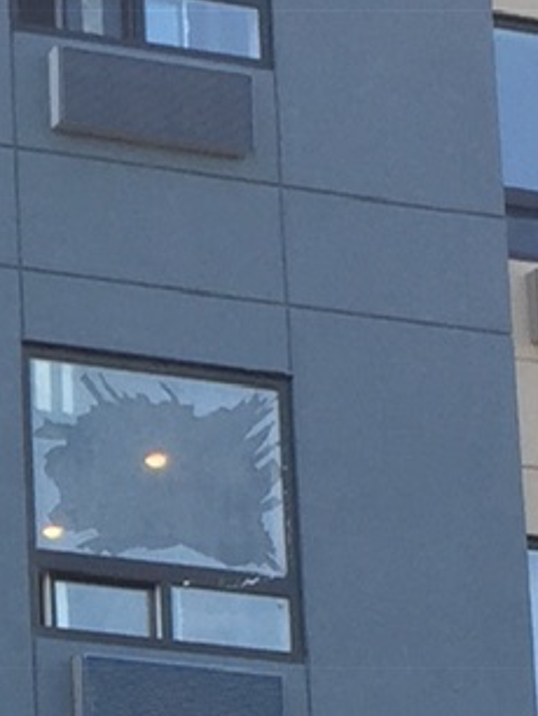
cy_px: 908
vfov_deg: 10.0
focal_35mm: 194
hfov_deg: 7.4
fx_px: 4015
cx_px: -491
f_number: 2.2
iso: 32
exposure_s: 1/222
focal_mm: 4.15
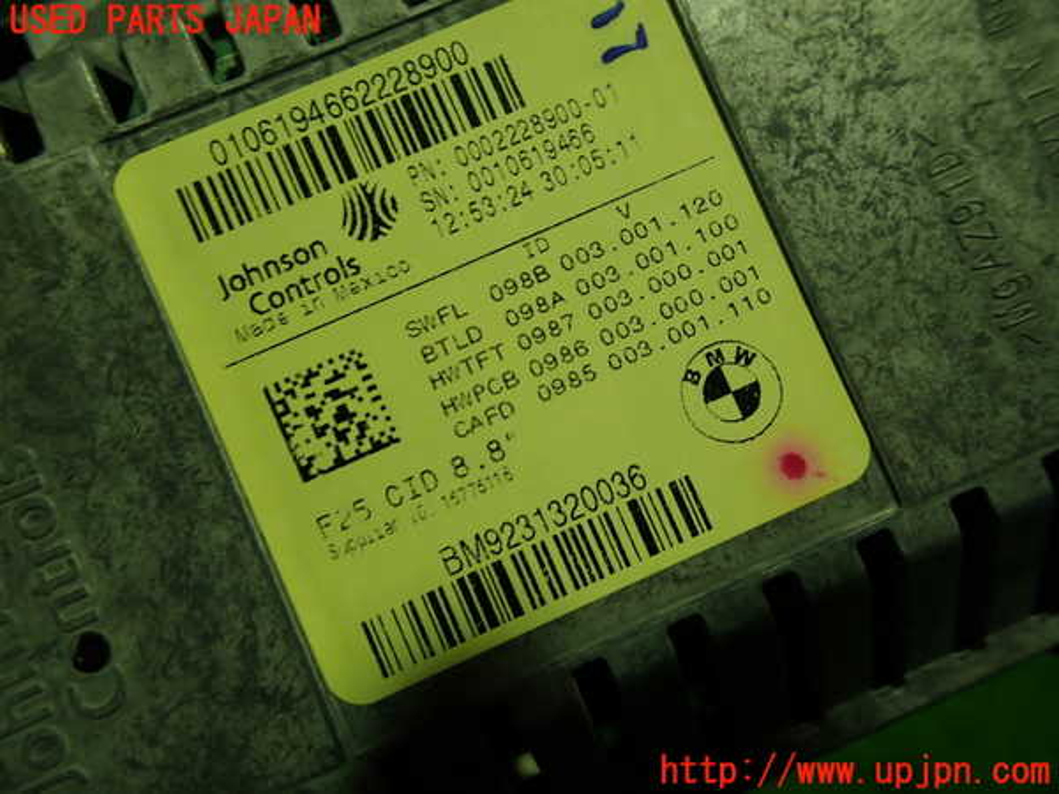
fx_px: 918
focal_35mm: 30
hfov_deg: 60.0
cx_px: 530
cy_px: 397
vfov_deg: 46.8
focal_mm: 5.4
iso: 125
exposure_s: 1/60
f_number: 2.3
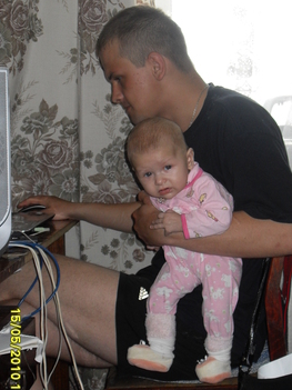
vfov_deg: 28.6
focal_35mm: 68
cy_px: 198
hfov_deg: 21.6
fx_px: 765
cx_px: 167
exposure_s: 1/60
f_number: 3.4
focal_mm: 8.4
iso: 100
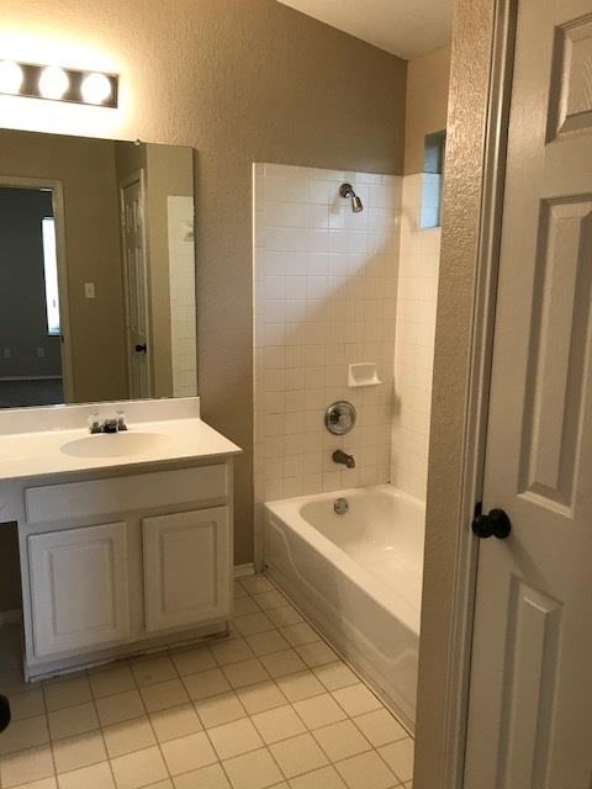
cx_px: 296
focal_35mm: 28
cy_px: 394
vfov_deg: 63.4
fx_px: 638
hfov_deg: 49.7
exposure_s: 1/30
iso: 25
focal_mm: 3.99
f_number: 1.8
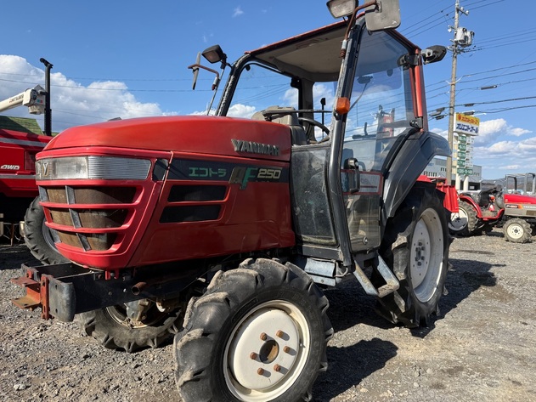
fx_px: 372
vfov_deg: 56.8
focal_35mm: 24
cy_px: 201
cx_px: 268
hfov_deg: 71.6
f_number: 1.78
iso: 80
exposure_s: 1/2445
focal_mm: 6.76
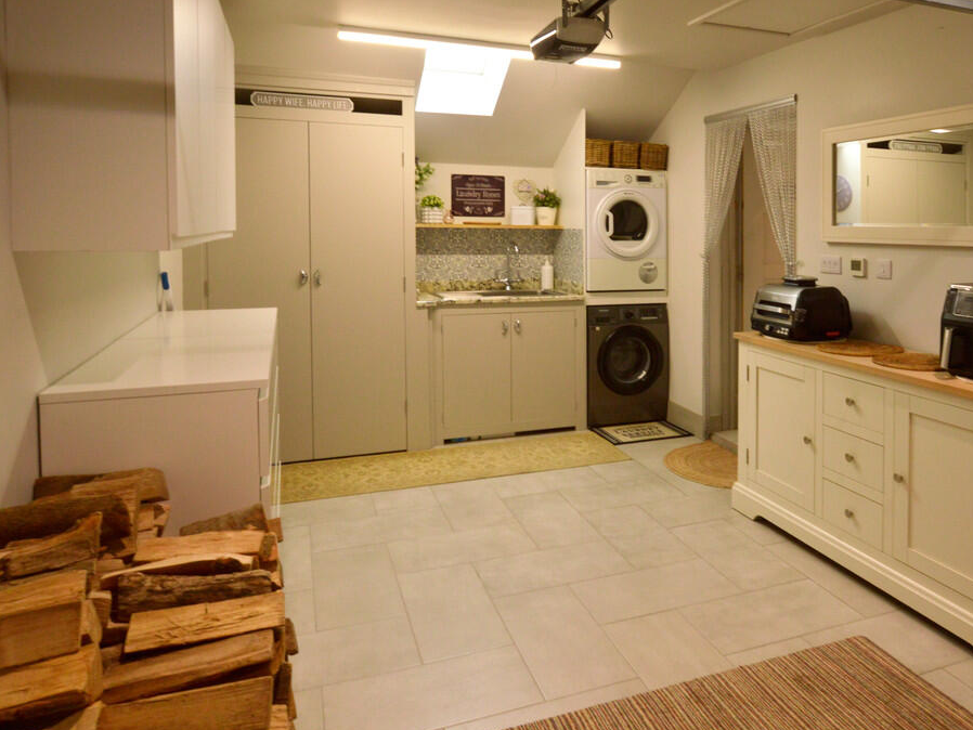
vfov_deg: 58.9
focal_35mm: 23
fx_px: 647
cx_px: 536
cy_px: 367
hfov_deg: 73.7
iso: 500
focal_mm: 14
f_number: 10
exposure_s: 1/20
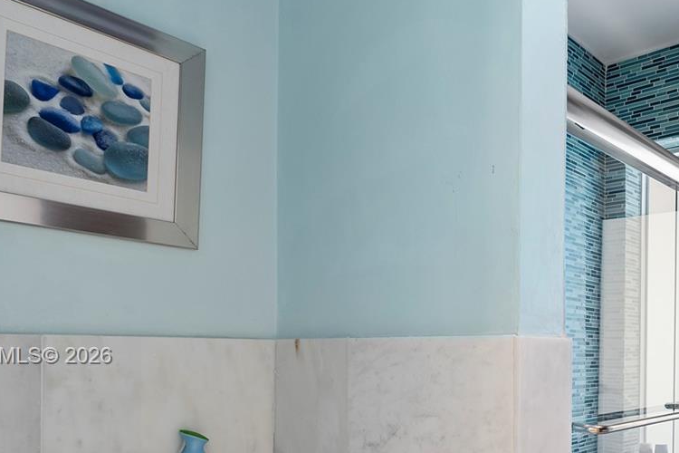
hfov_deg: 54.3
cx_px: 554
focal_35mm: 32
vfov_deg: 39.6
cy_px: 357
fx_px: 604
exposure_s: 1/4
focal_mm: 10
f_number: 11
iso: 160
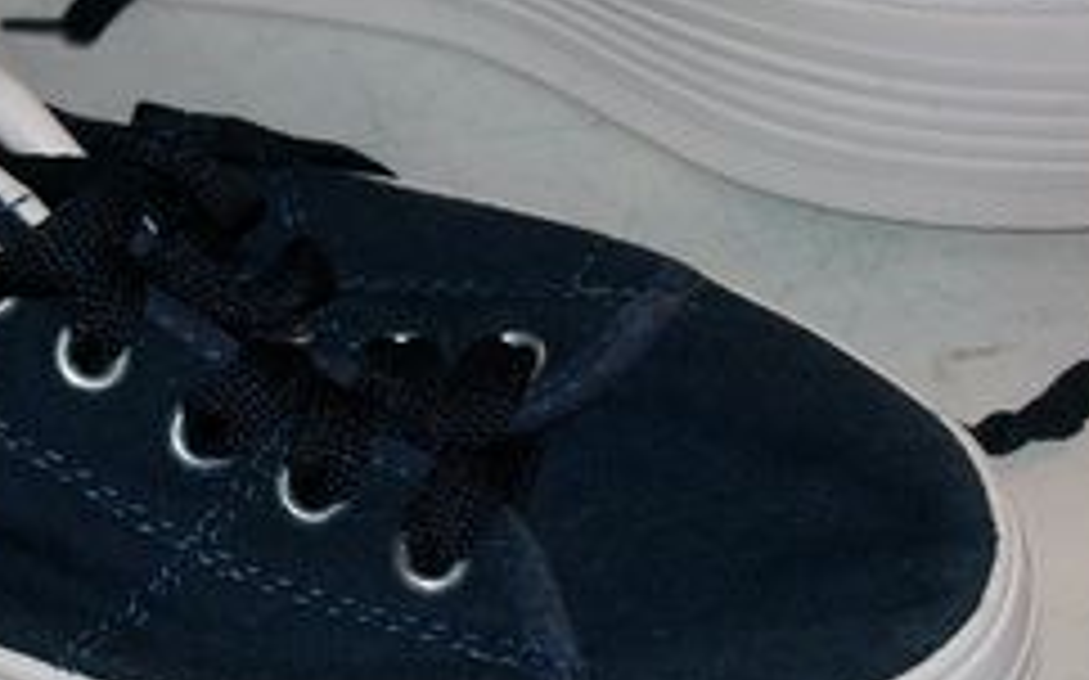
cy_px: 275
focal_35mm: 84
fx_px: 2492
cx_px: 346
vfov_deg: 15.5
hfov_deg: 24.5
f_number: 2.9
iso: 80
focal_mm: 5.7
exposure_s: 1/40
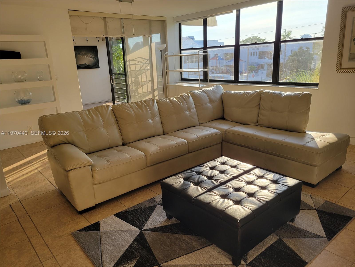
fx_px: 267
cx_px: 178
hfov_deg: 67.3
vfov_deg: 53.1
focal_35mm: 26
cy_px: 134
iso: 40
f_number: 1.8
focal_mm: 5.4
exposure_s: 1/504
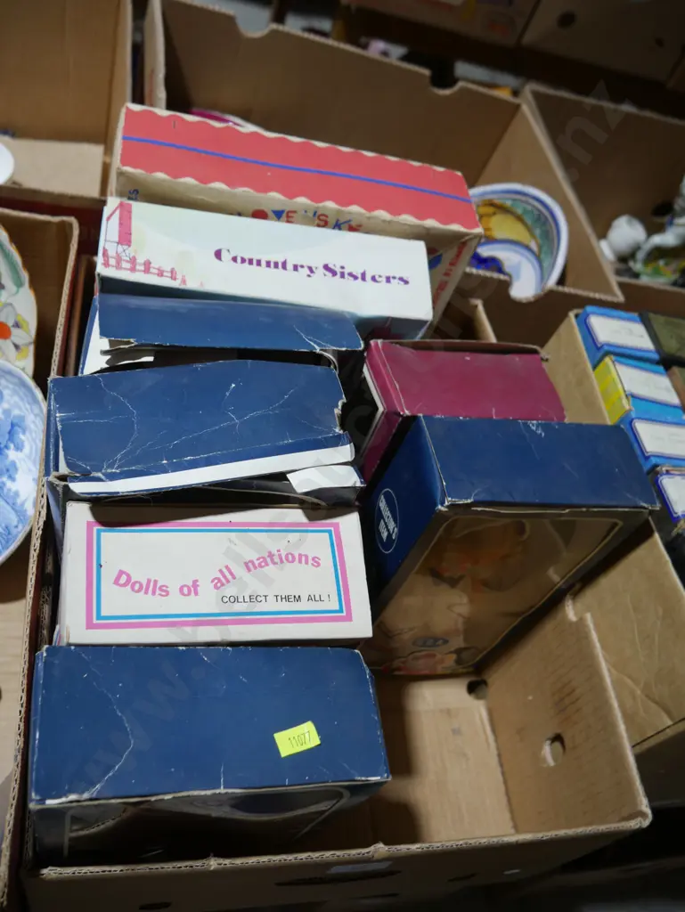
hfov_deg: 46.8
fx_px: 791
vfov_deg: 59.9
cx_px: 342
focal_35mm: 30
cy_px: 456
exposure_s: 1/60
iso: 200
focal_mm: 15
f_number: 3.6
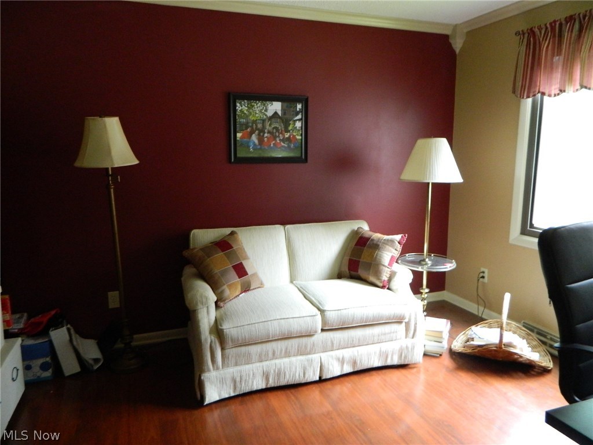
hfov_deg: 69.4
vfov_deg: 54.9
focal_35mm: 25
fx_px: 428
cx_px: 296
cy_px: 222
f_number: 3.1
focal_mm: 4.5
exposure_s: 1/13
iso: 400
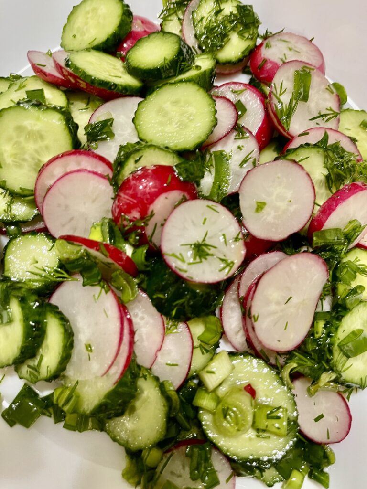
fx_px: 353
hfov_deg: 54.9
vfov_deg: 69.4
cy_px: 244
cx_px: 184
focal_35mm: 25
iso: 400
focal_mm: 5.1
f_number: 1.6
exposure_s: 1/50
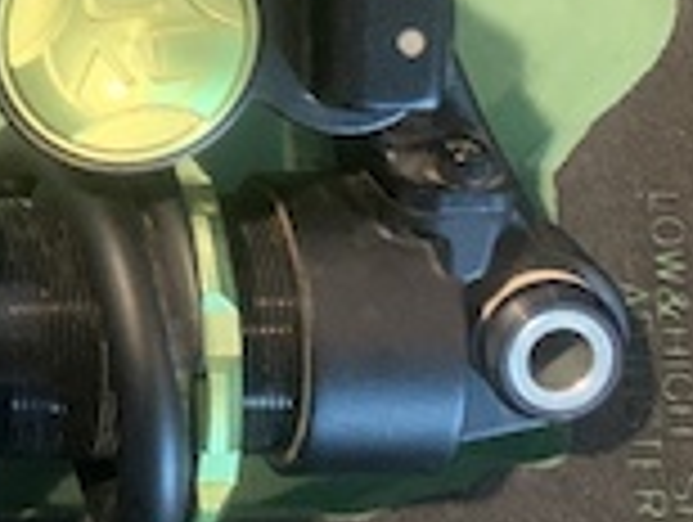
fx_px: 2707
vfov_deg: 10.1
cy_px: -576
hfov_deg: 13.5
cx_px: -441
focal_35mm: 135
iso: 400
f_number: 1.8
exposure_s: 1/30
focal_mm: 4.25
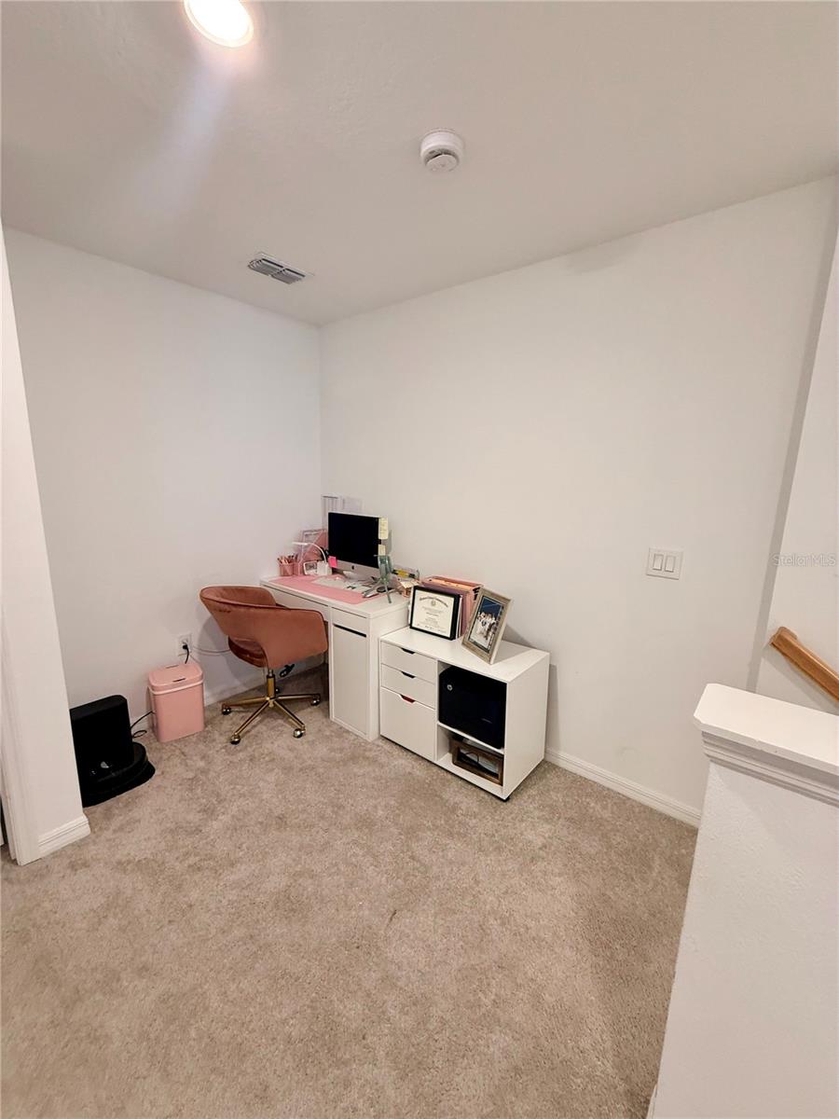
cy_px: 560
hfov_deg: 85.7
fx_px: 452
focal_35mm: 14
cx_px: 420
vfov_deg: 102.1
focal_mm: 2.22
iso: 250
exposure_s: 1/60
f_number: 2.2
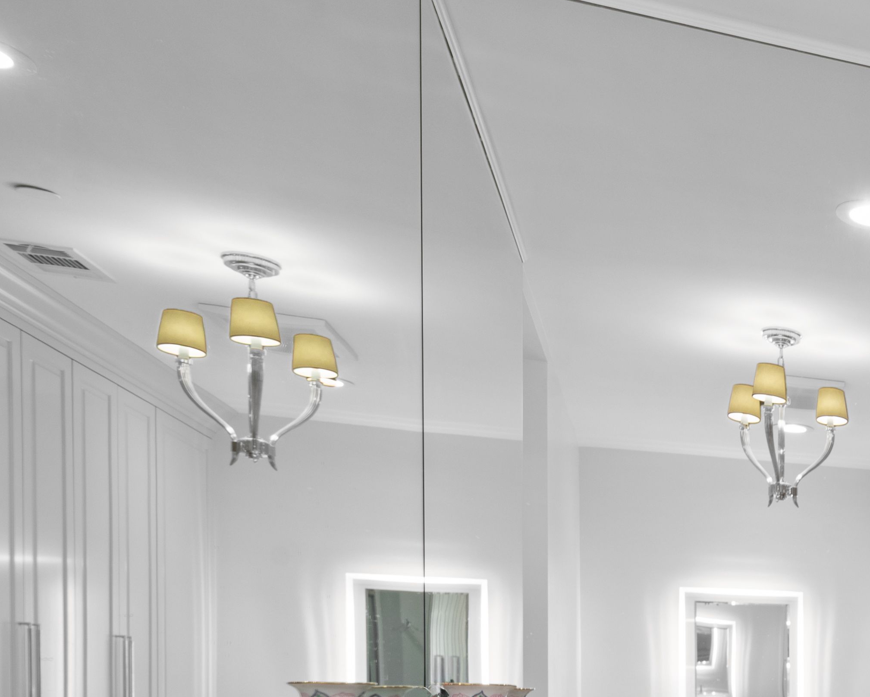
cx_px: 1231
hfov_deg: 30.2
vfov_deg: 33.2
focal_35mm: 42
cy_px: 669
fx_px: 1082
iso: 400
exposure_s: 1/4
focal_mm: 15
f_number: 7.1
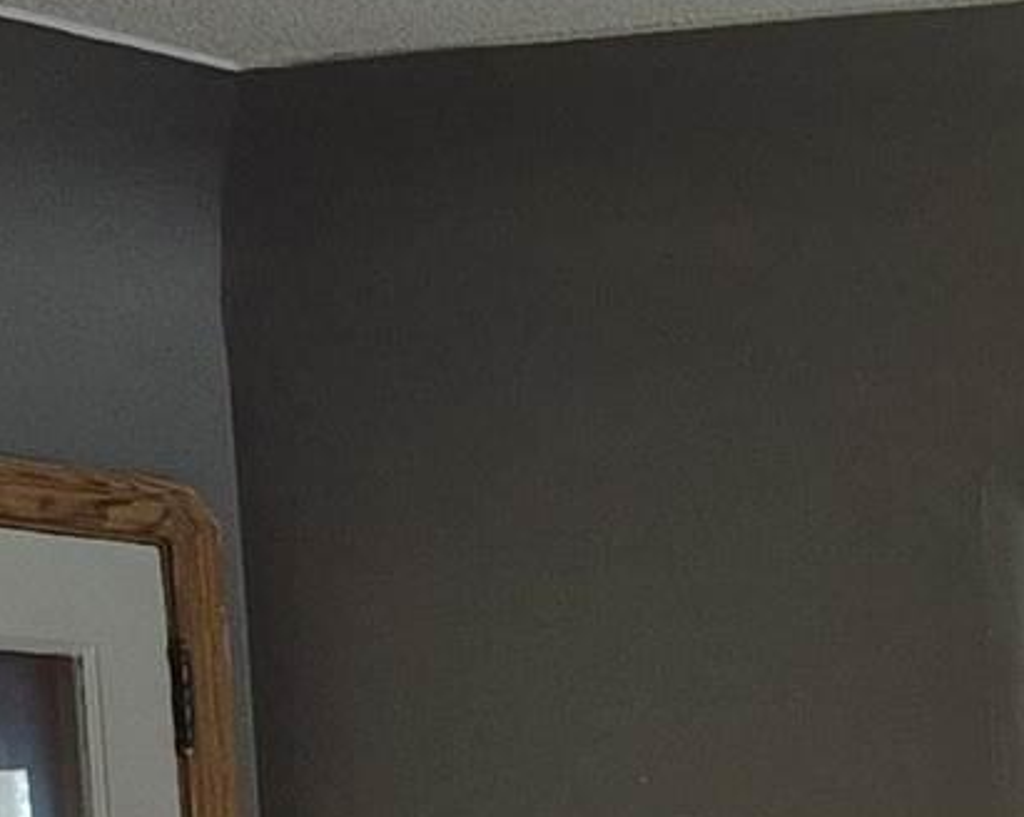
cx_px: 2347
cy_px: 1681
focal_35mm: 168
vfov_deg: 8.6
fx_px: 5087
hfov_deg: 10.2
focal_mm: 5.4
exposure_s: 1/120
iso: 50
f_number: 1.8
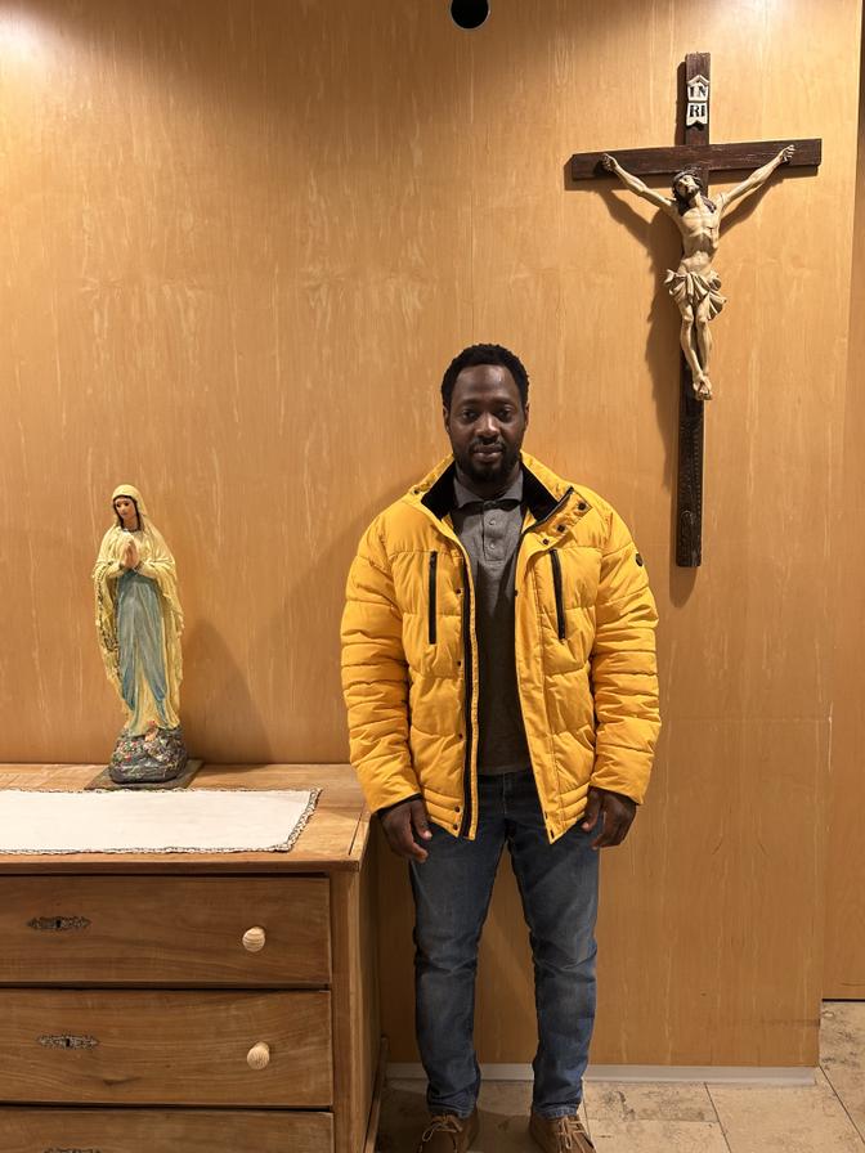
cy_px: 576
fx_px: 866
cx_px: 432
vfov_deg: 67.3
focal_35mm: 26
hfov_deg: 53.1
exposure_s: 1/50
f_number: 1.5
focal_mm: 5.7
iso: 100
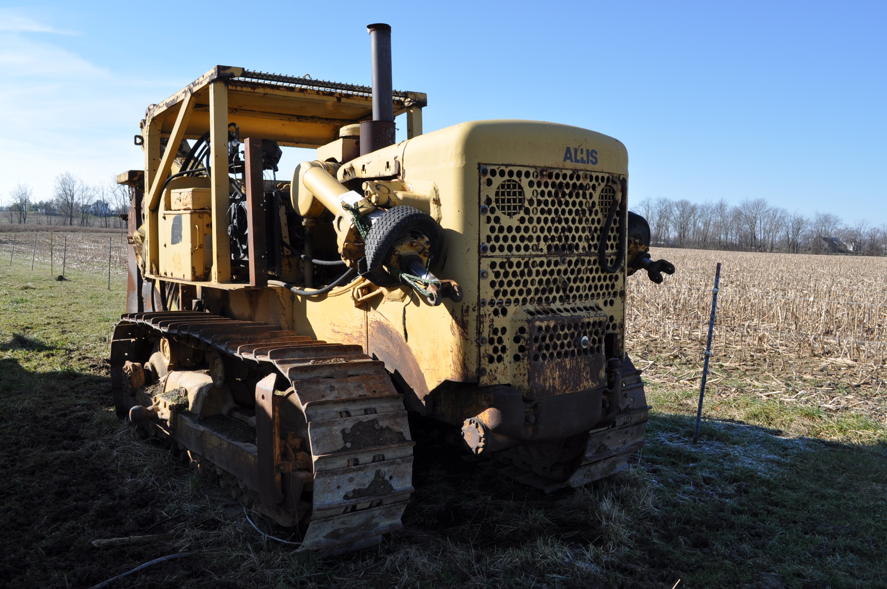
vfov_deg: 43.5
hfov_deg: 62.0
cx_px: 444
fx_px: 738
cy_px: 294
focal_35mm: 30
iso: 200
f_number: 9
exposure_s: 1/320
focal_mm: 20
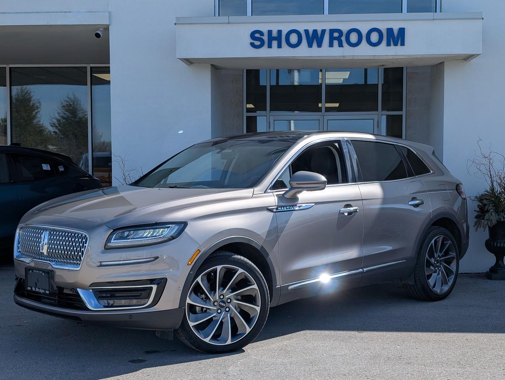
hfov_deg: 38.9
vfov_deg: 29.7
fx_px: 716
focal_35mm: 49
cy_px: 190
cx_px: 252
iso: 25
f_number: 1.68
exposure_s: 1/2257
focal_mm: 6.9
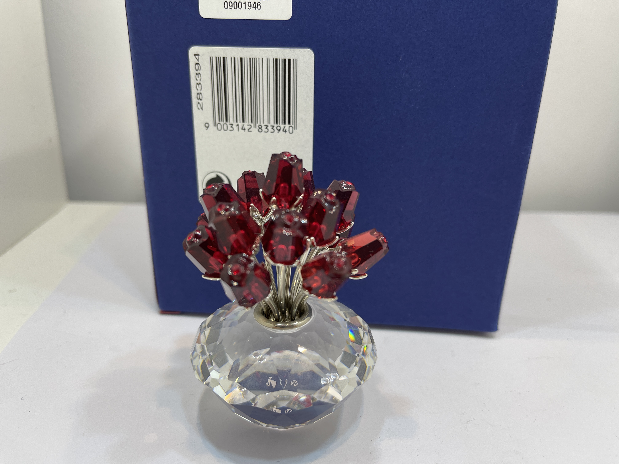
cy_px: 232
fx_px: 447
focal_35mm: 25
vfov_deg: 54.9
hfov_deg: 69.4
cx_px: 310
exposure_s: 1/121
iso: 40
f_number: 1.6
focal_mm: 5.1
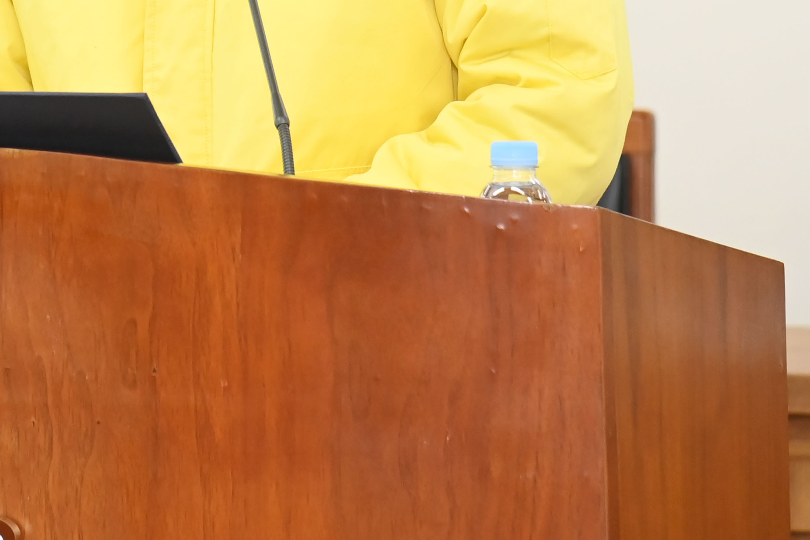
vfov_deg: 4.5
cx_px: 171
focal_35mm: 304
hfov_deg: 6.8
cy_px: -105
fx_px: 6839
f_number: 6.3
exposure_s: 1/250
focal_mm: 120
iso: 2500
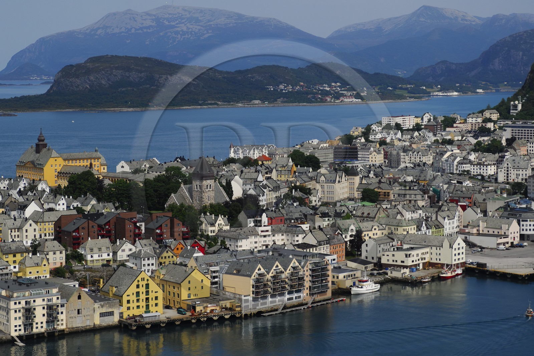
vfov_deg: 15.2
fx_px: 1335
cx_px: 267
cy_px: 178
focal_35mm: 90
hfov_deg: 22.6
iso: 100
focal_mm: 60
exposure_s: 1/2000
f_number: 4
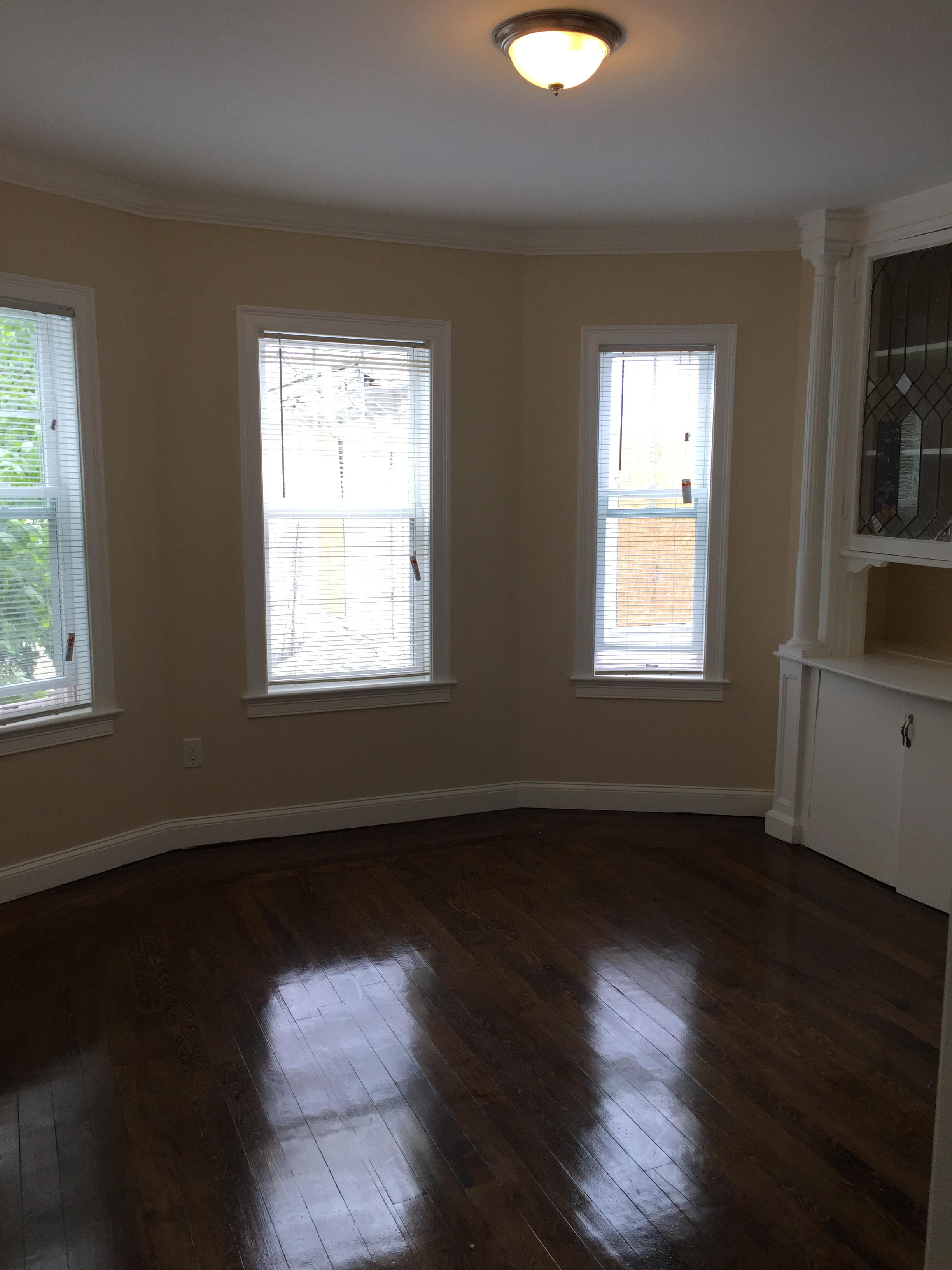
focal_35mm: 29
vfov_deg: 61.7
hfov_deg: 48.2
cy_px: 635
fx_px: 1063
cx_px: 476
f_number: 2.2
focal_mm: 4.15
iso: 40
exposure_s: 1/120
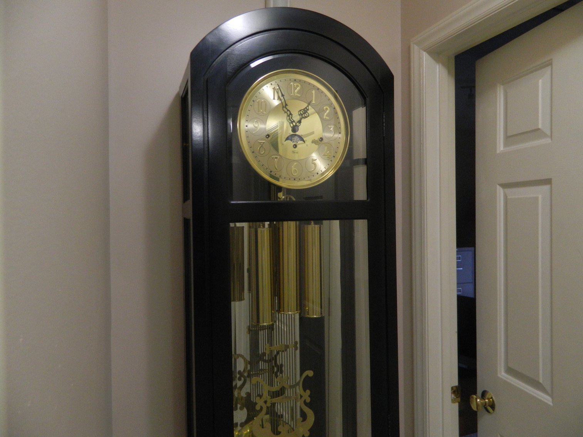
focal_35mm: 25
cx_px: 292
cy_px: 218
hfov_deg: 69.4
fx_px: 421
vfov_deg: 54.9
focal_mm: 4.5
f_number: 3.1
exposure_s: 1/30
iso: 250
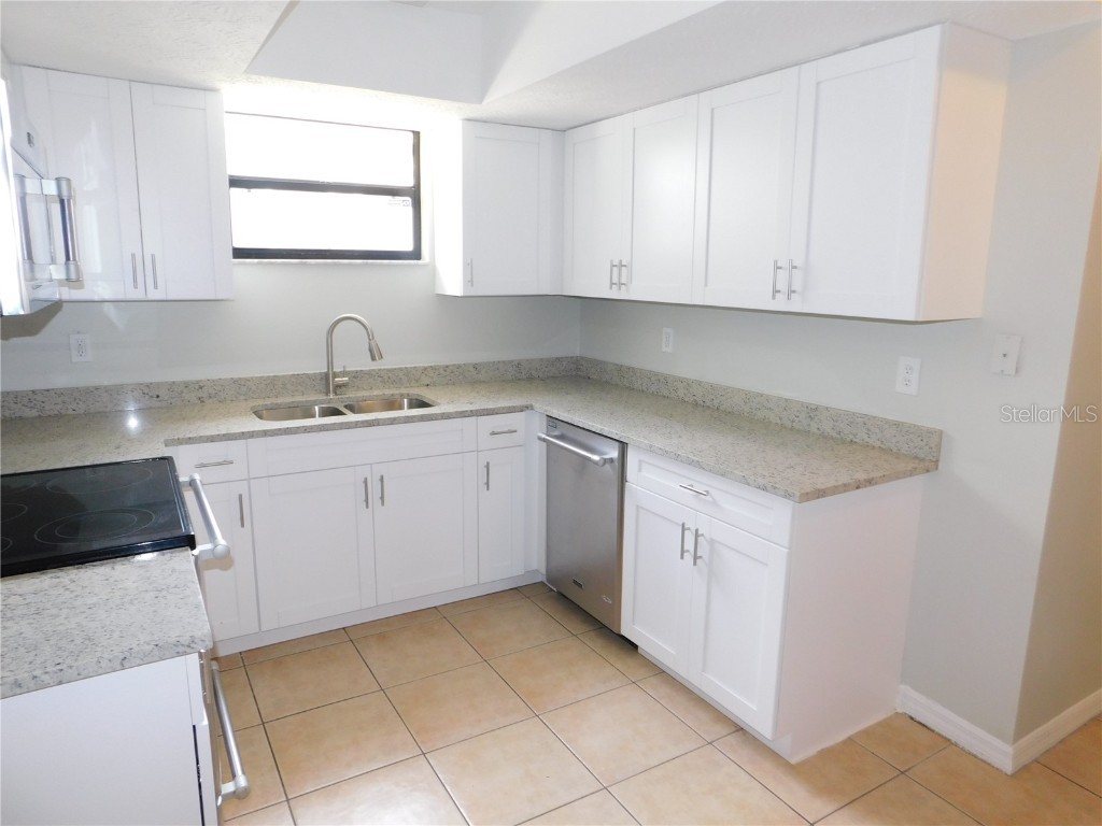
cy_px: 413
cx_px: 551
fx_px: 732
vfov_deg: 58.9
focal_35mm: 23
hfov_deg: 73.9
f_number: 3
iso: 200
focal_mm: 4
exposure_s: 1/30
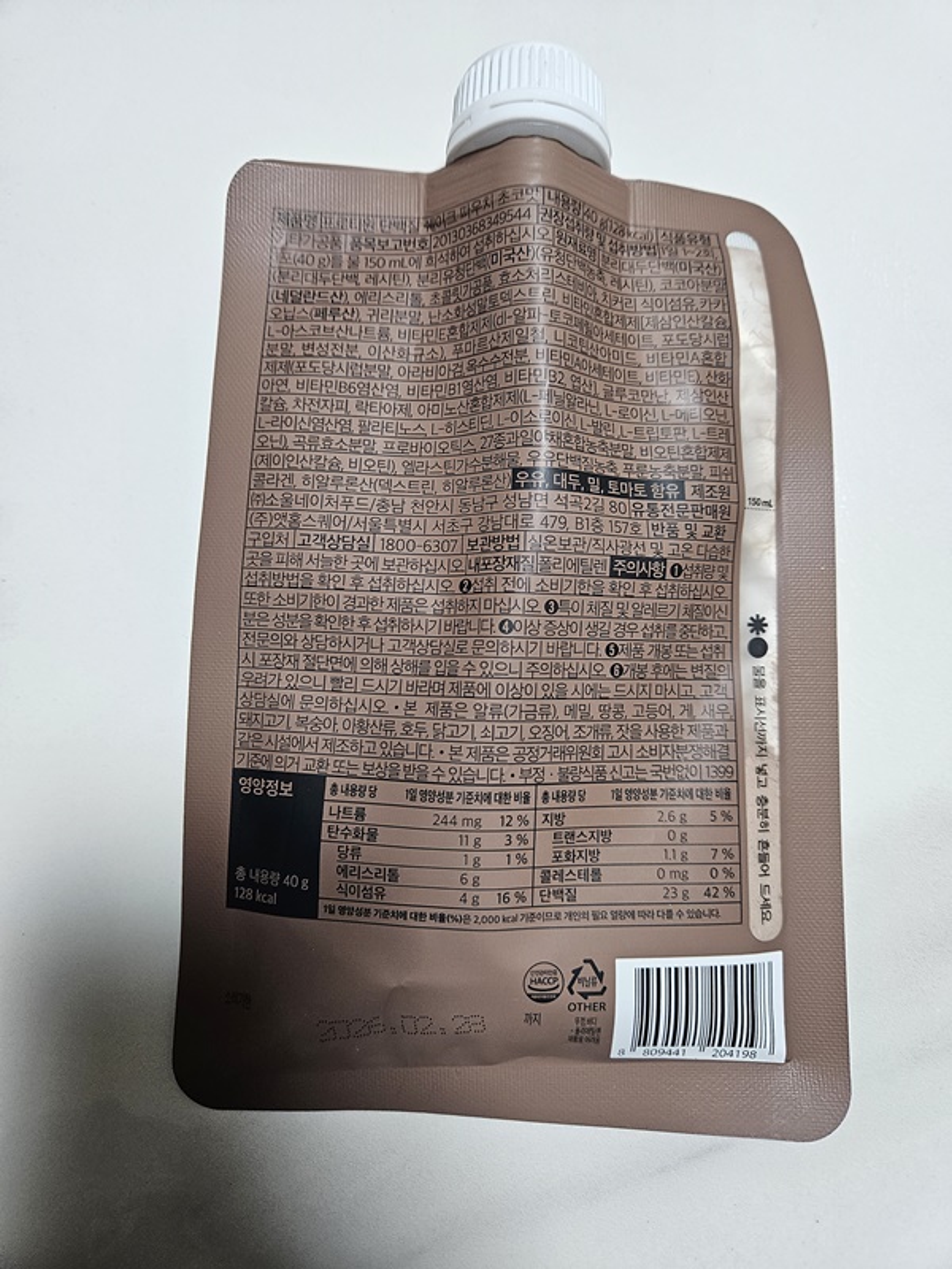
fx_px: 843
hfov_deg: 58.9
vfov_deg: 73.9
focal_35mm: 23
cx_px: 476
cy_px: 634
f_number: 1.8
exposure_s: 1/120
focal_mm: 5.4
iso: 320
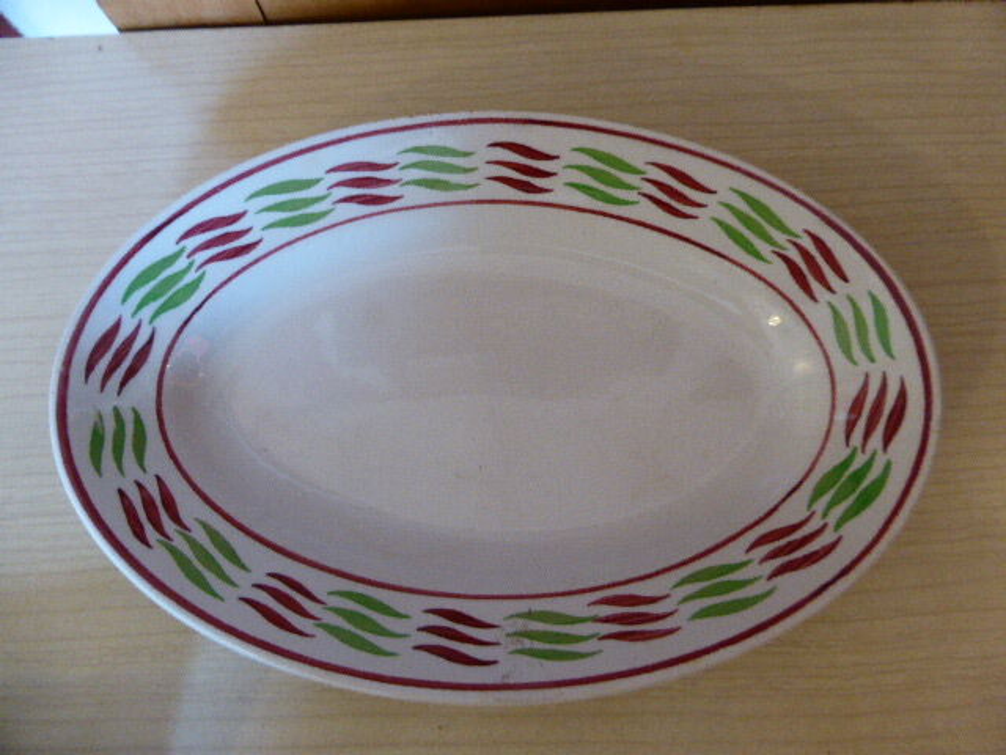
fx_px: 727
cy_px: 378
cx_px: 503
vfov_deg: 54.9
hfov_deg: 69.4
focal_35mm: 25
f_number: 3.3
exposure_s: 1/10
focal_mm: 4.3
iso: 400
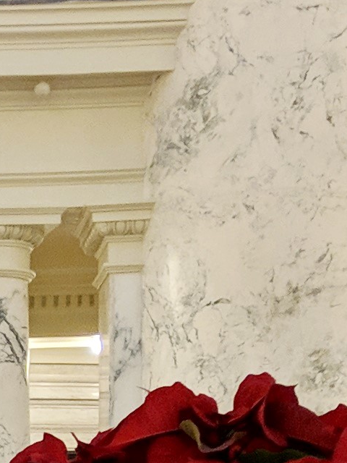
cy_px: 793
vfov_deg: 11.0
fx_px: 2272
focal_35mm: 170
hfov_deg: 8.0
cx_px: -513
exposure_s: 1/60
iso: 121
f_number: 1.8
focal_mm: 4.44
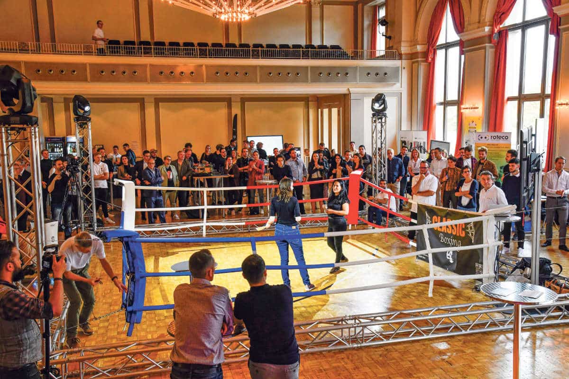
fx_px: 553
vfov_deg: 37.9
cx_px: 284
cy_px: 190
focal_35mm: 35
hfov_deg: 54.4
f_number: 10
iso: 1600
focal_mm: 35
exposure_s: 1/60
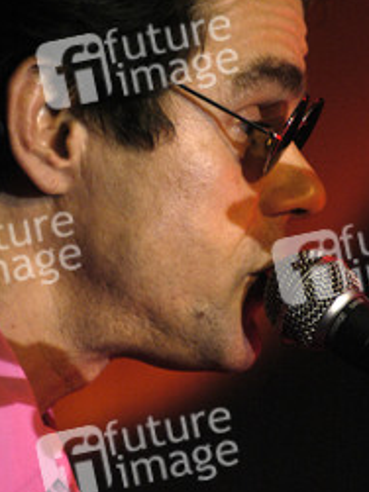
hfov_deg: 5.0
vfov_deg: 6.6
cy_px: 161
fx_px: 4253
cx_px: 194
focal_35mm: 299
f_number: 4.5
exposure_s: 1/50
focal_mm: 130
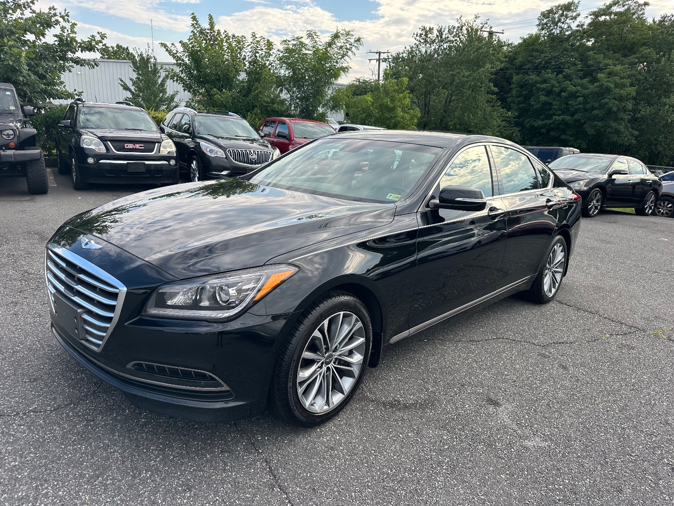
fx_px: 467
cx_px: 337
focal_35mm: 24
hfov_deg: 71.6
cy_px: 253
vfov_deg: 56.8
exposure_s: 1/971
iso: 80
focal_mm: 6.86
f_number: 1.78
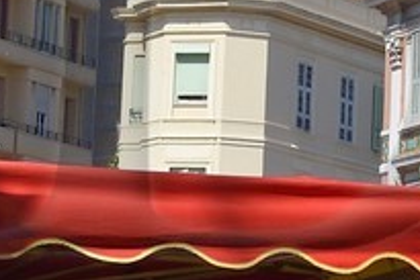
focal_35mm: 242
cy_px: -82
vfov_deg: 5.7
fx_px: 2825
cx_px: 549
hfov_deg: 8.4
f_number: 13
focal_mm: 31
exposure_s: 1/250
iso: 200
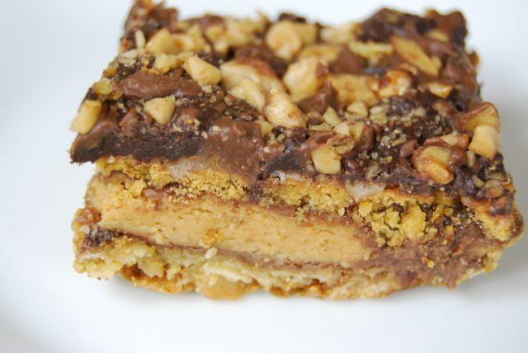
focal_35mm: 82
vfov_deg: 16.6
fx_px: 1211
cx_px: 264
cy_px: 176
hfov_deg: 24.6
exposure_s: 1/200
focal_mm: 55
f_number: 6.3
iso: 800
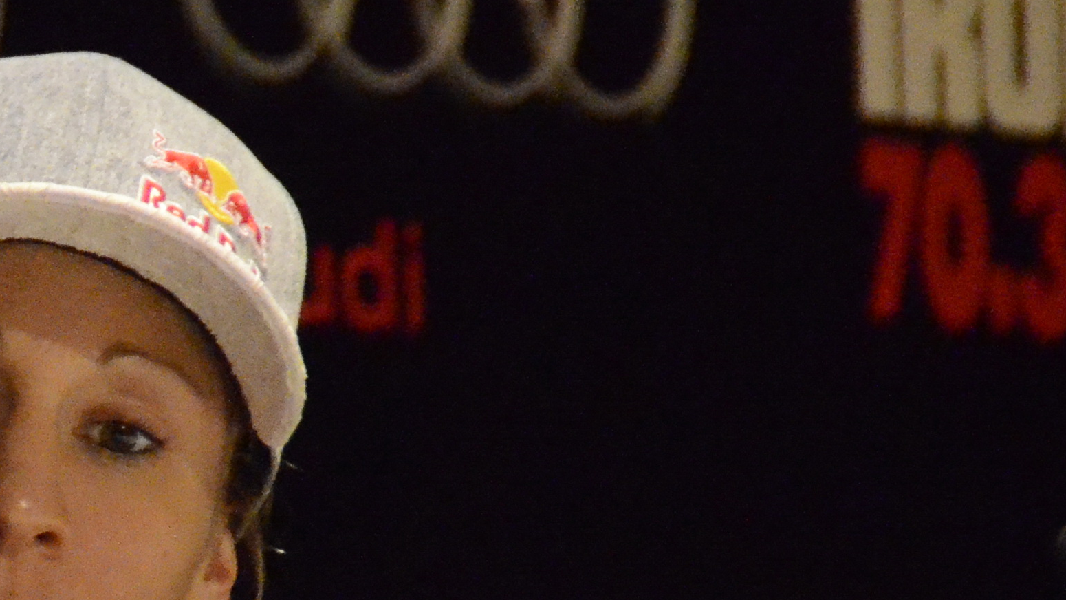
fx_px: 28182
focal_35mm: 997
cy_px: 598
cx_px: -450
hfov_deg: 2.2
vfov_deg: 1.2
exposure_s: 1/250
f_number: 6.3
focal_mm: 200
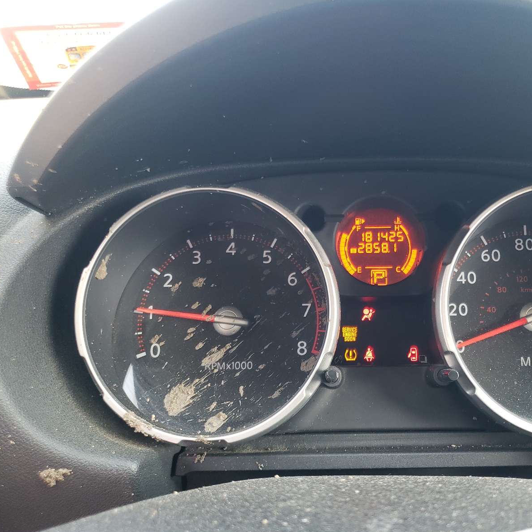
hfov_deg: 51.6
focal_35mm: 31
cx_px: 355
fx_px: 539
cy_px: 268
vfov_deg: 52.5
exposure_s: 1/60.2
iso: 86
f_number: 1.5
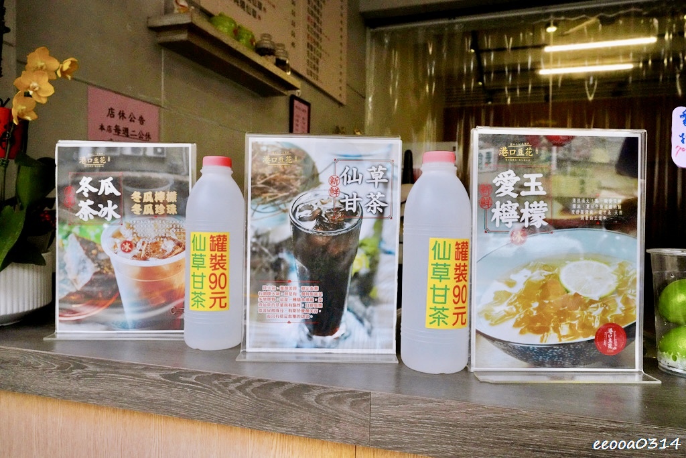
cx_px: 343
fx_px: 476
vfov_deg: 51.3
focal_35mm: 25
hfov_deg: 71.5
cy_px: 229
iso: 6400
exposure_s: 1/2500
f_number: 9
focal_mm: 25
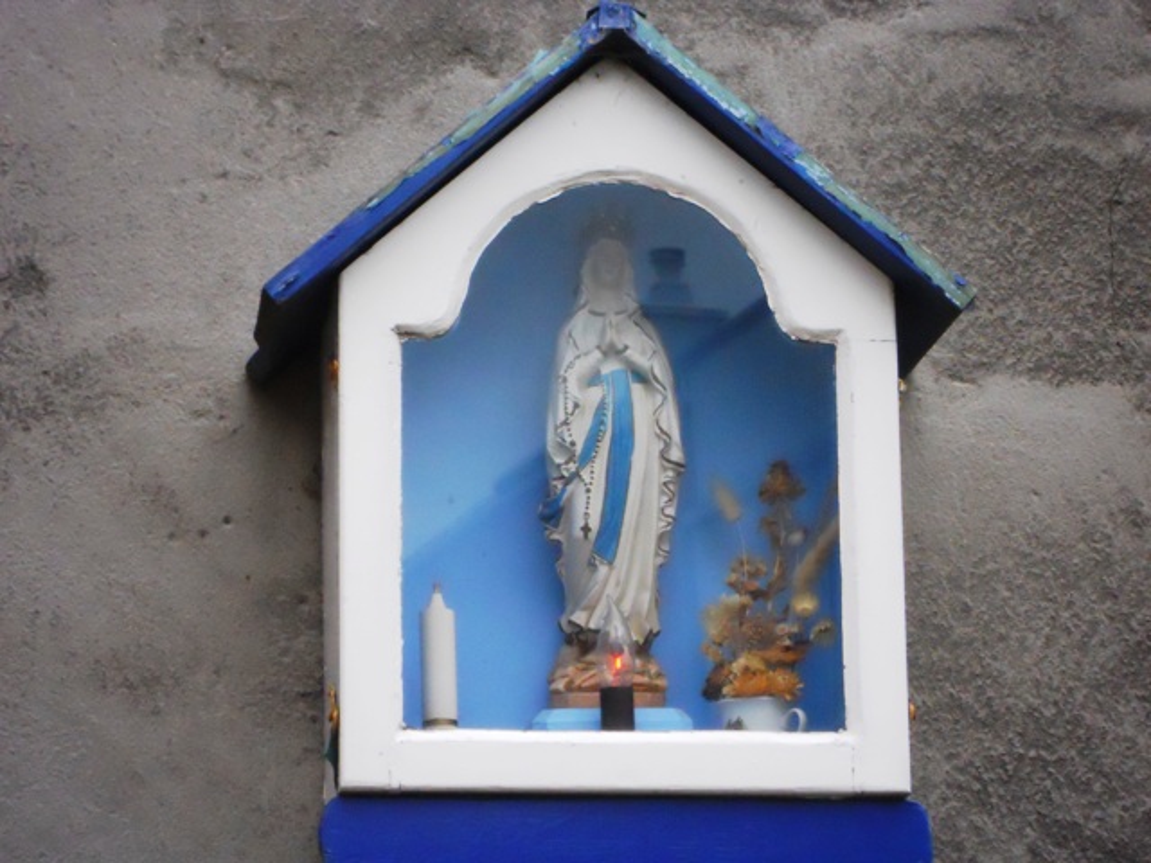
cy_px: 432
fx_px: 4655
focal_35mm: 140
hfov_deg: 14.1
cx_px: 576
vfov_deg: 10.6
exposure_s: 1/160
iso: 800
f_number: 6.6
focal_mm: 25
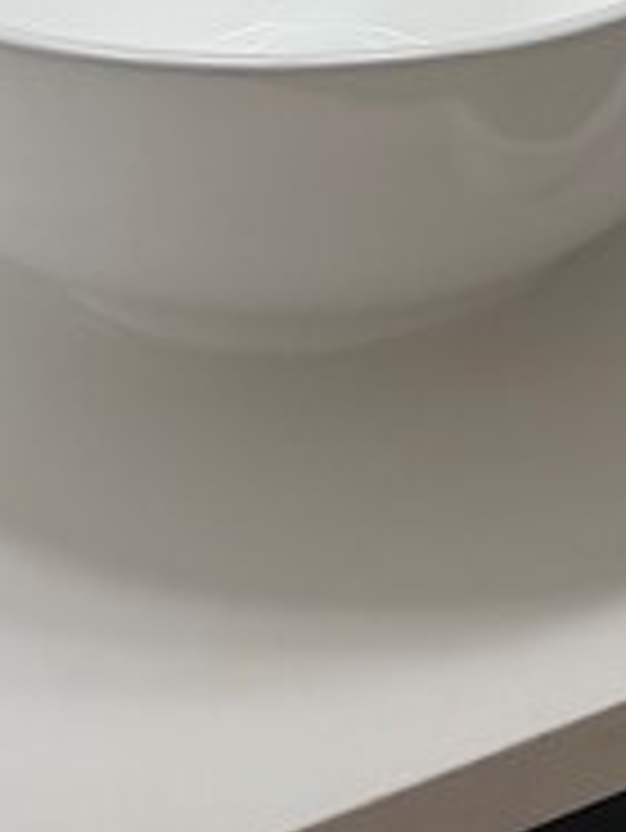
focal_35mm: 133
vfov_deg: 12.8
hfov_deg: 11.0
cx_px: 752
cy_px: -886
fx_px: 3203
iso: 80
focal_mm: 6.76
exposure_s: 1/120
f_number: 1.78
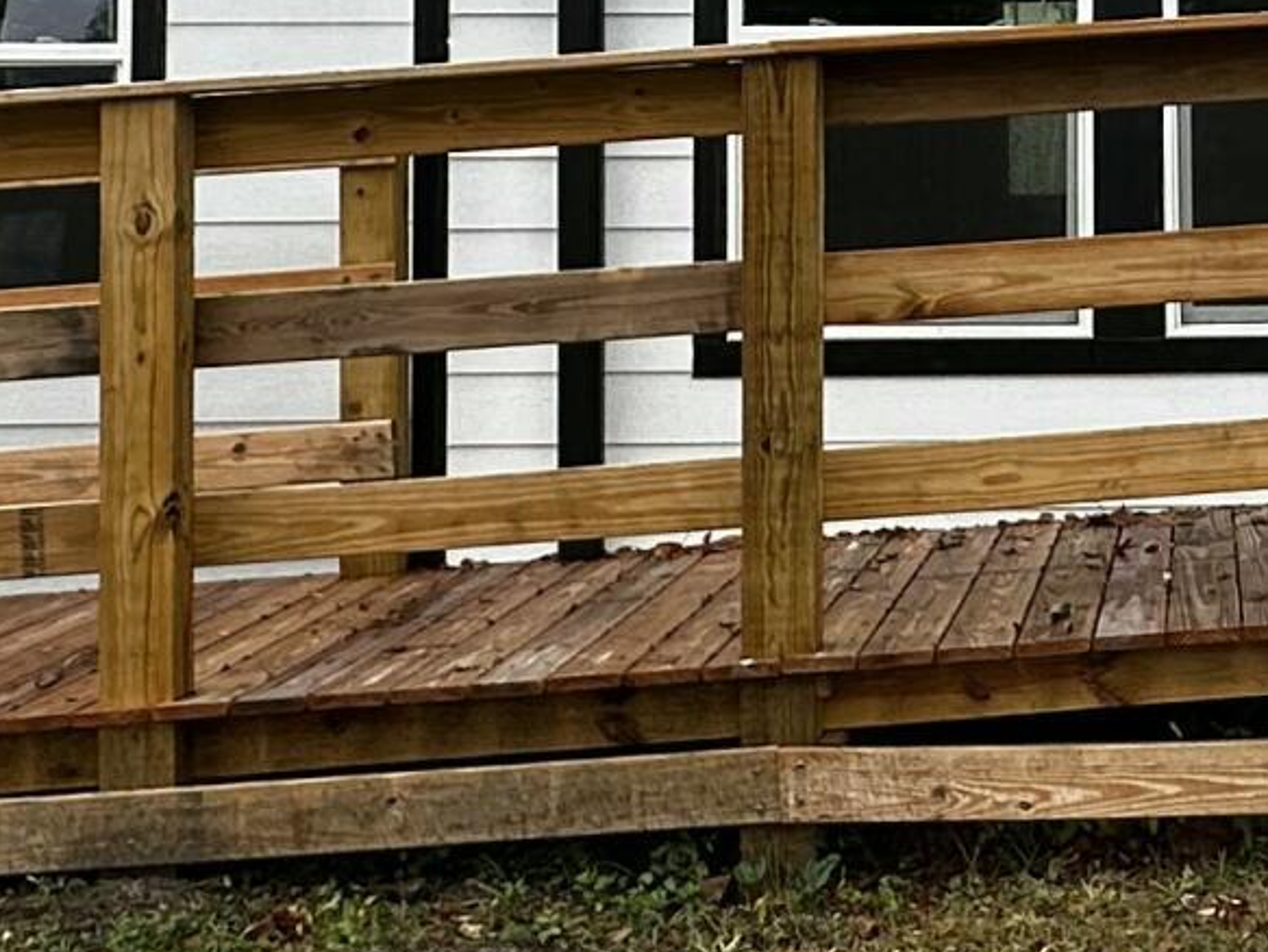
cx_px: 1340
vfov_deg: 20.1
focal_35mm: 72
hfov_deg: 25.4
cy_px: 89
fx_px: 2639
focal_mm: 2.22
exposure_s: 1/362
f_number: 2.2
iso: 40
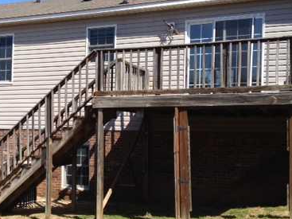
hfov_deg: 31.4
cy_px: 113
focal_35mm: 61
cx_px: 91
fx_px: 514
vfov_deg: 24.0
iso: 50
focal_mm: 4.28
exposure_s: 1/1284
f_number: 2.4
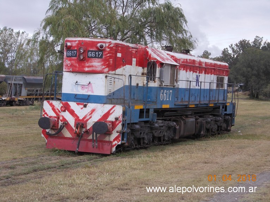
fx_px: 639
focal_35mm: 82
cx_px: 135
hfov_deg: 23.8
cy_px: 101
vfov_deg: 18.0
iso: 80
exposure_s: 1/125
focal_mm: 11.6
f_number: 4.8
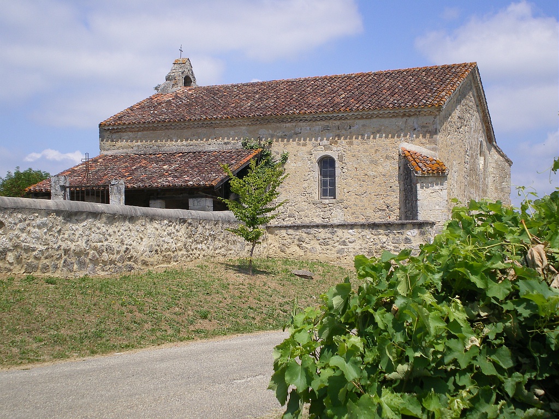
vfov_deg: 26.1
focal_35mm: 56
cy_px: 210
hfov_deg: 34.3
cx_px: 280
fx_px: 904
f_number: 5.6
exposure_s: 1/320
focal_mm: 9.3
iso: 64
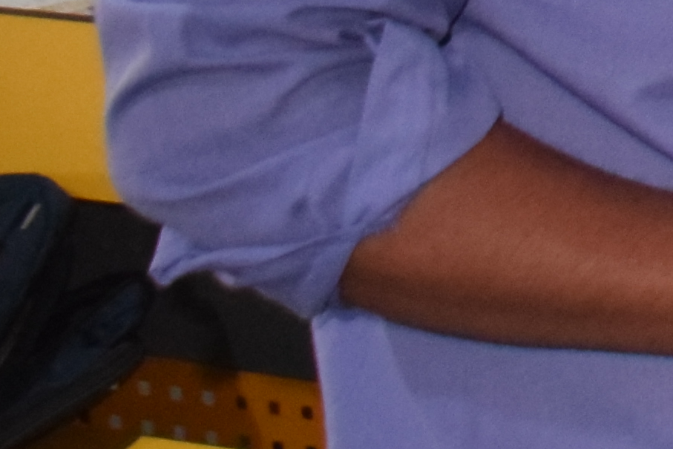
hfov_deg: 8.3
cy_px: -220
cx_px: 2037
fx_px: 3895
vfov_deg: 6.5
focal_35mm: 208
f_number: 3.8
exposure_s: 1/60
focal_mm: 21
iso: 2500
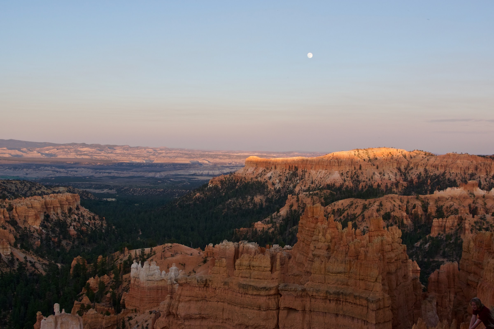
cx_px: 247
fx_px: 576
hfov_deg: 46.4
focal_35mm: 42
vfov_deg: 31.9
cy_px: 164
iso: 400
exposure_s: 1/125
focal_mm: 28.13
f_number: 8
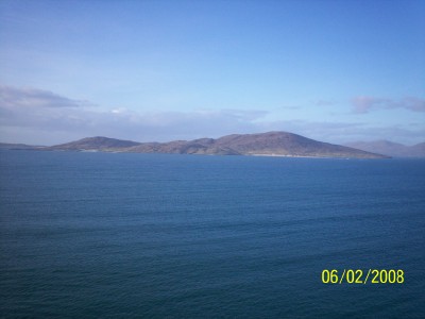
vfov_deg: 39.7
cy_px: 160
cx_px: 212
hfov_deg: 51.4
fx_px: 442
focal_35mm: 36
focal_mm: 6
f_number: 4.5
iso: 100
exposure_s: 1/341
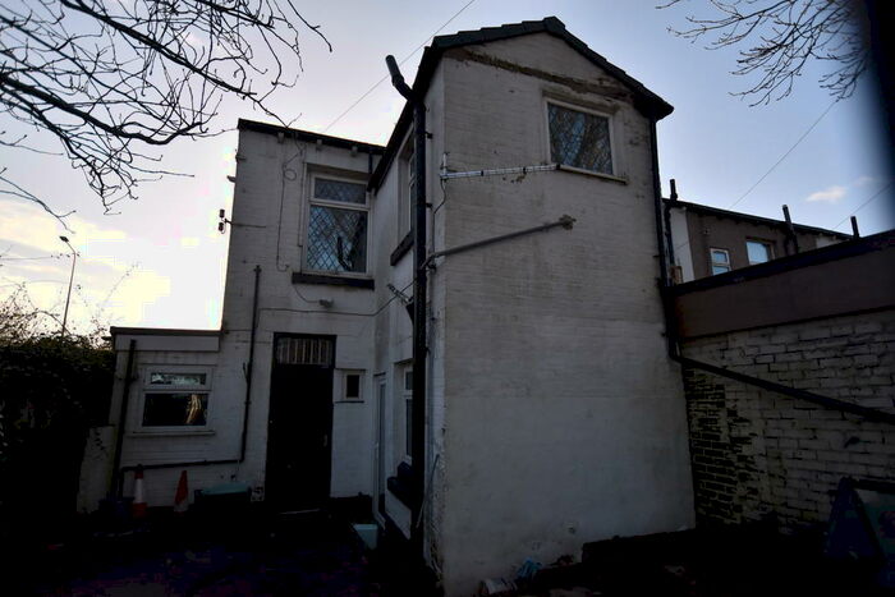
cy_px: 298
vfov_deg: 67.4
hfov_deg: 90.0
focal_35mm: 18
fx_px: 448
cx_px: 448
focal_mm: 12
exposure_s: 1/4000
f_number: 3.5
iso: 500
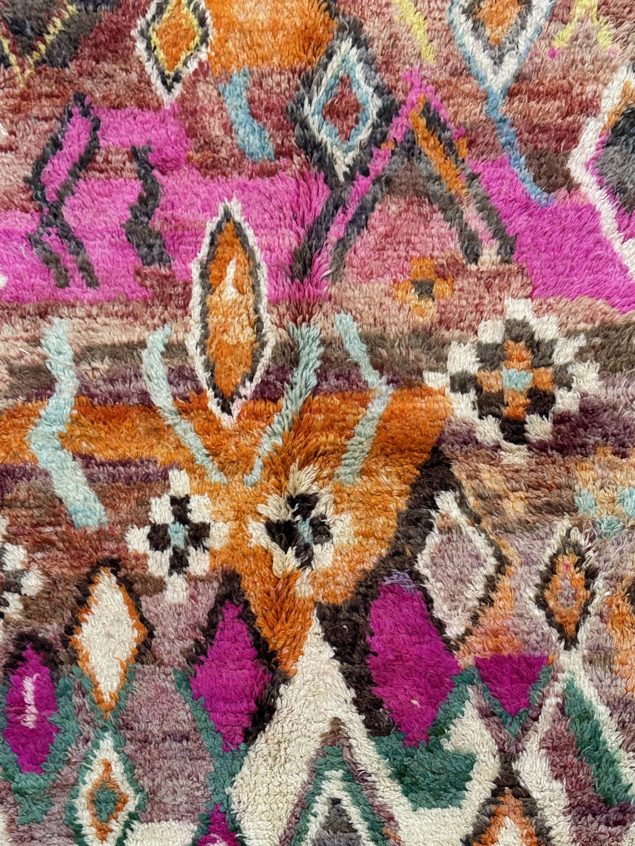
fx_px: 1174
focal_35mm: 48
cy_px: 423
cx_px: 318
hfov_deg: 30.3
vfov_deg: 39.7
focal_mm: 6.76
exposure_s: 1/50
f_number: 1.78
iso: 100
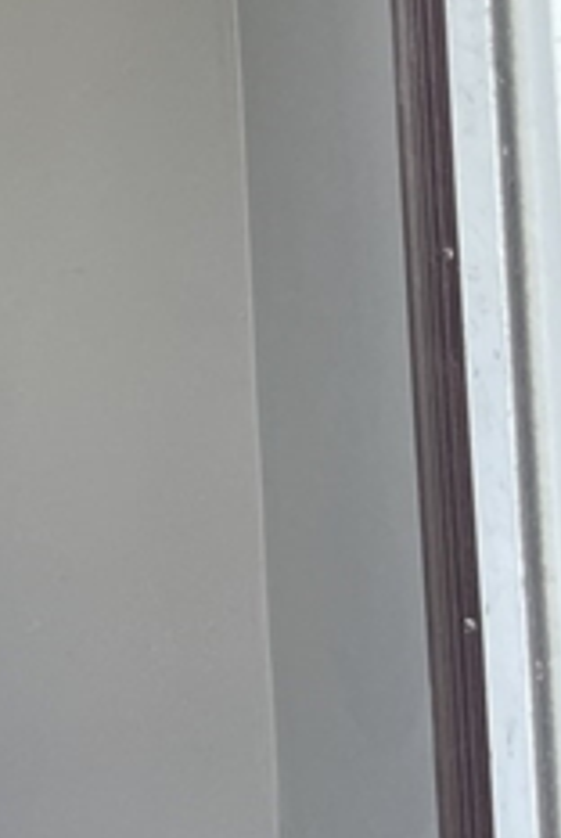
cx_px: -352
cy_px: -97
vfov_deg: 21.6
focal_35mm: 89
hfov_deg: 14.1
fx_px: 2074
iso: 64
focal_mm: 5.1
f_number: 1.6
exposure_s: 1/122
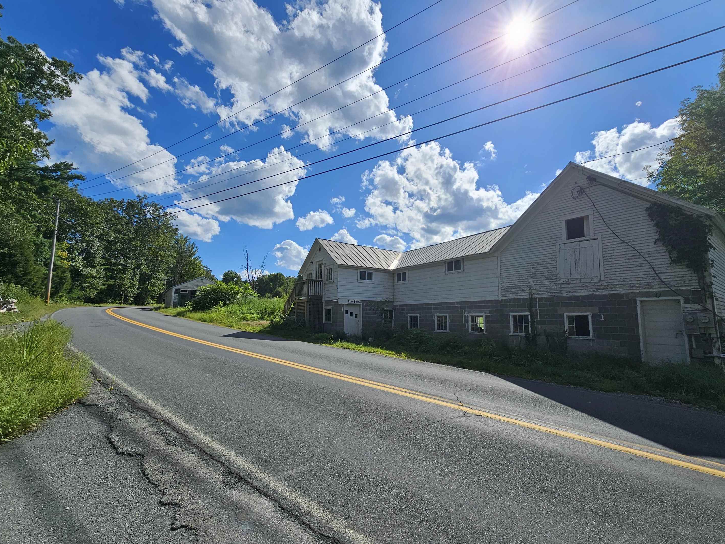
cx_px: 384
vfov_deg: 85.6
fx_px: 293
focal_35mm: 14
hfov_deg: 102.0
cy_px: 281
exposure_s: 1/4302
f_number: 2.2
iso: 50
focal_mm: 2.2
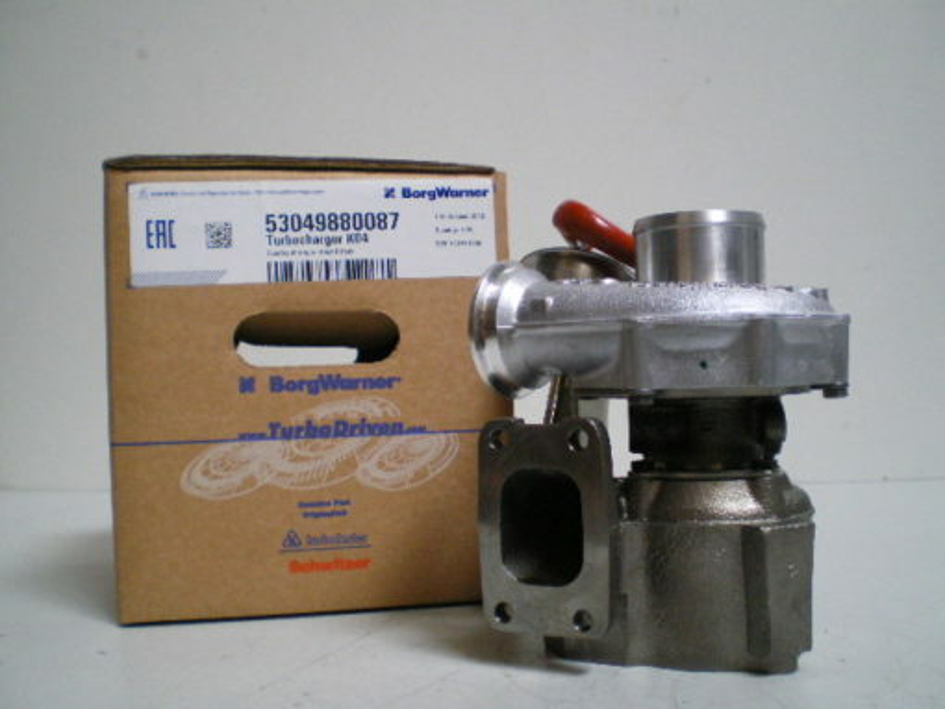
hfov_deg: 49.0
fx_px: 1038
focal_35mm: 38
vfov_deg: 37.8
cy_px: 354
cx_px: 472
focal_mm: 6.3
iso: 400
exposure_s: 1/10
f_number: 3.1
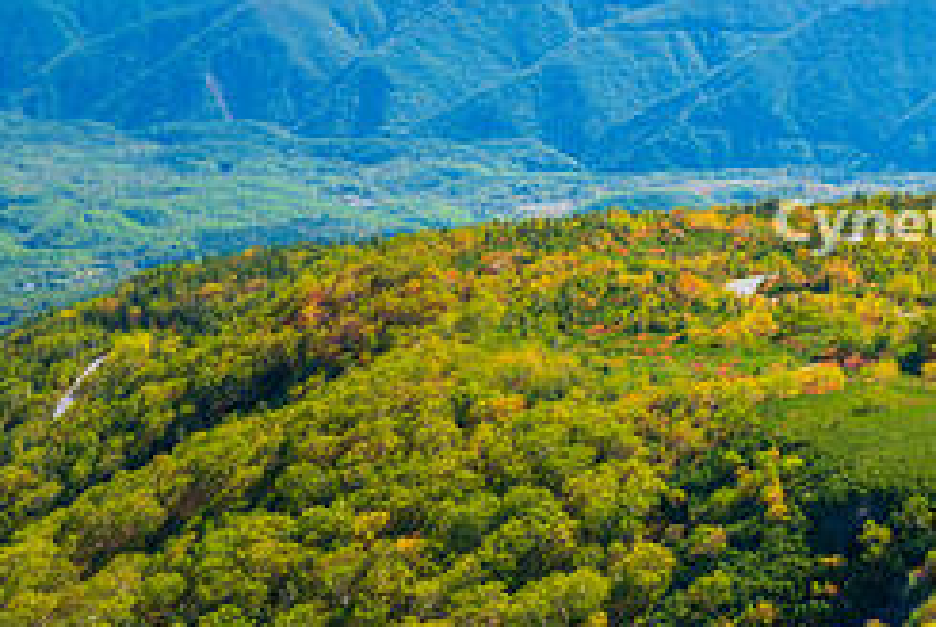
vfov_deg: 12.5
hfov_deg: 18.0
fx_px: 2863
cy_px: 210
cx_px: 986
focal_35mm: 110
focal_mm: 45
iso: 50
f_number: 13
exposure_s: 1/8
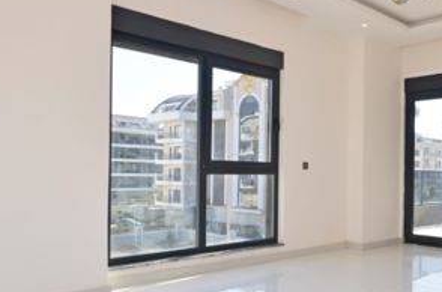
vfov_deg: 36.6
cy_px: 164
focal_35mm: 36
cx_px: 313
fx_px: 441
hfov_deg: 51.7
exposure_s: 1/125
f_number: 5.6
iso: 100
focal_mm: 10
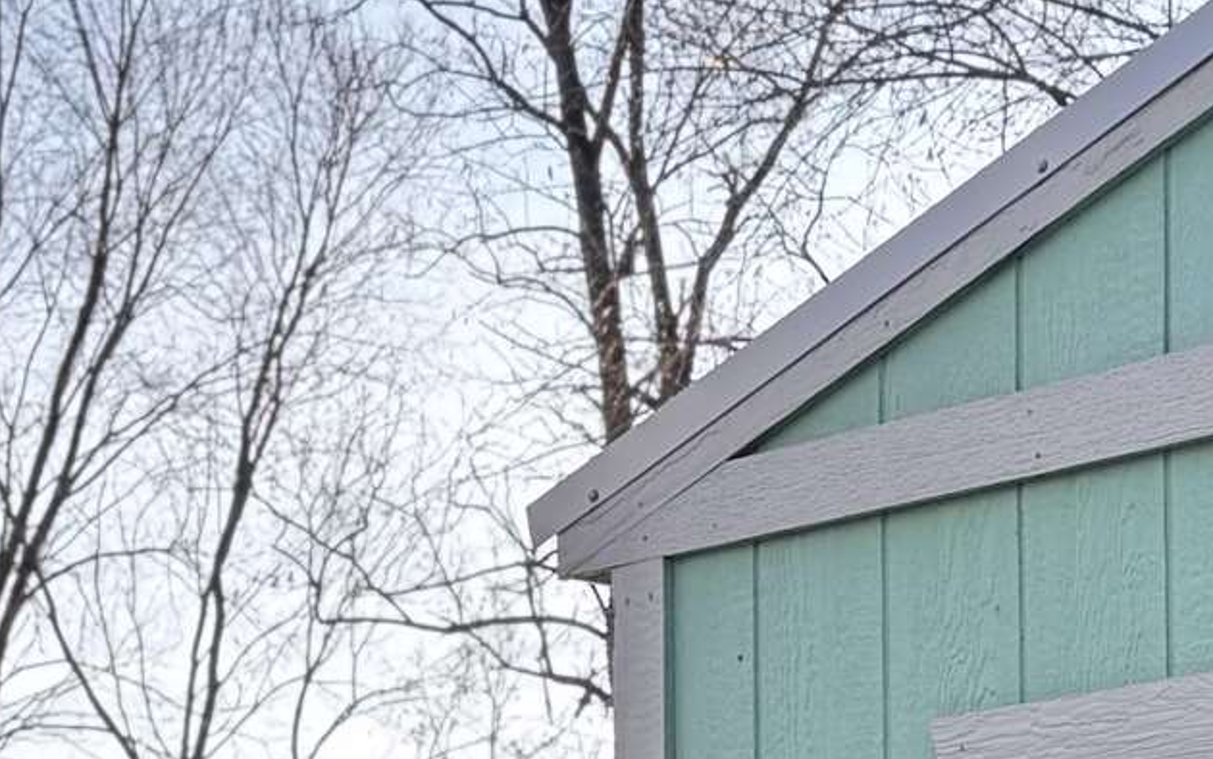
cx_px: 907
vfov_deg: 10.0
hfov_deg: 16.7
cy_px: 1350
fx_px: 4100
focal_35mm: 124
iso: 80
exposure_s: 1/285
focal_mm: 6.76
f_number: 1.78
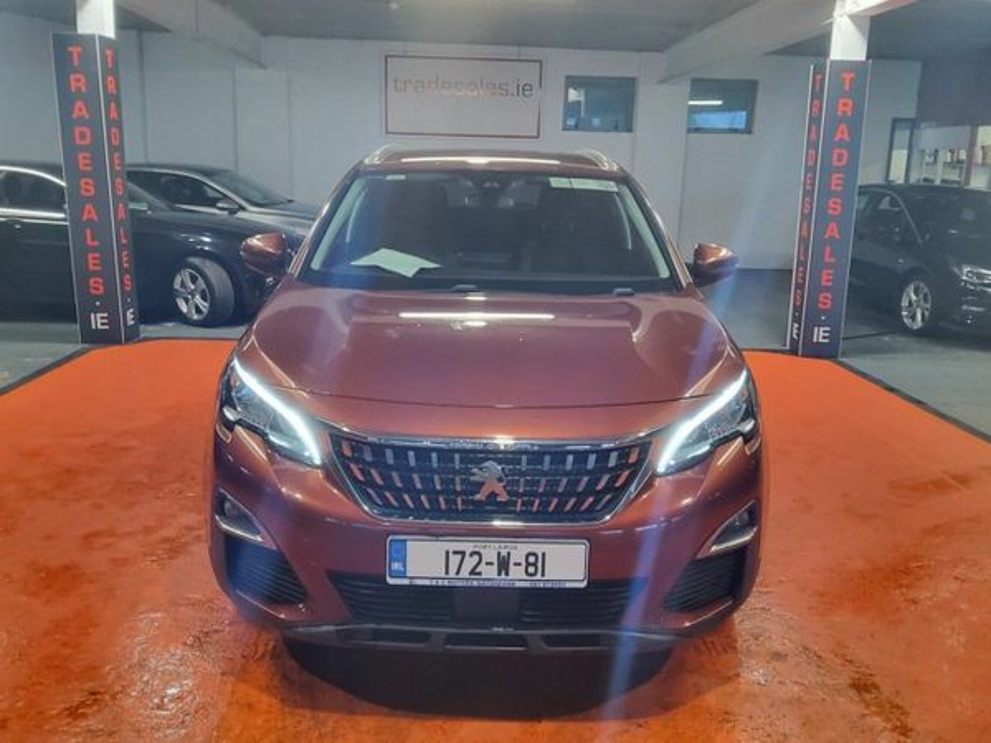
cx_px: 496
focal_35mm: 26
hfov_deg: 67.3
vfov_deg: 53.1
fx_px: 744
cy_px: 372
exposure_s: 1/50
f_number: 2
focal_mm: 3.08
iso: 250
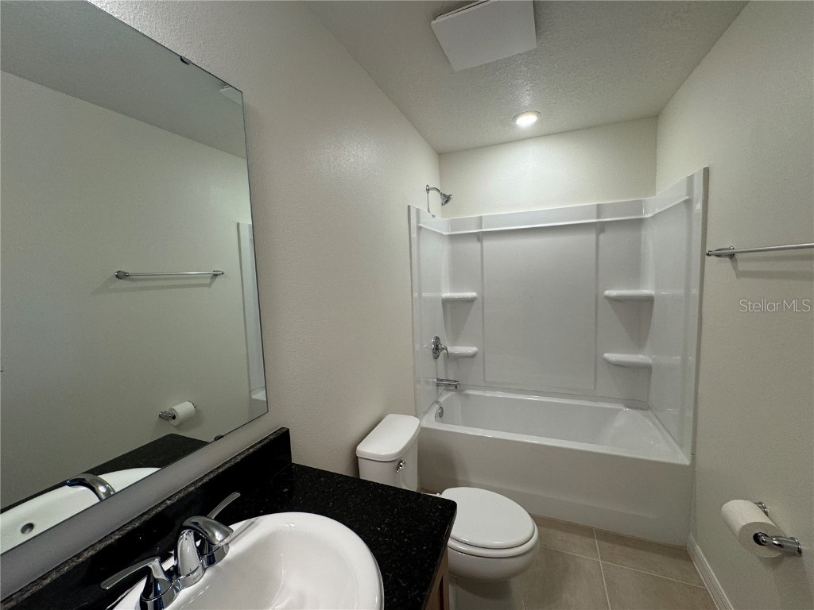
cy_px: 305
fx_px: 329
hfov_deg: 102.1
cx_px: 407
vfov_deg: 85.7
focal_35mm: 14
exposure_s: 1/120
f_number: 2.2
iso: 125
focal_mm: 2.22
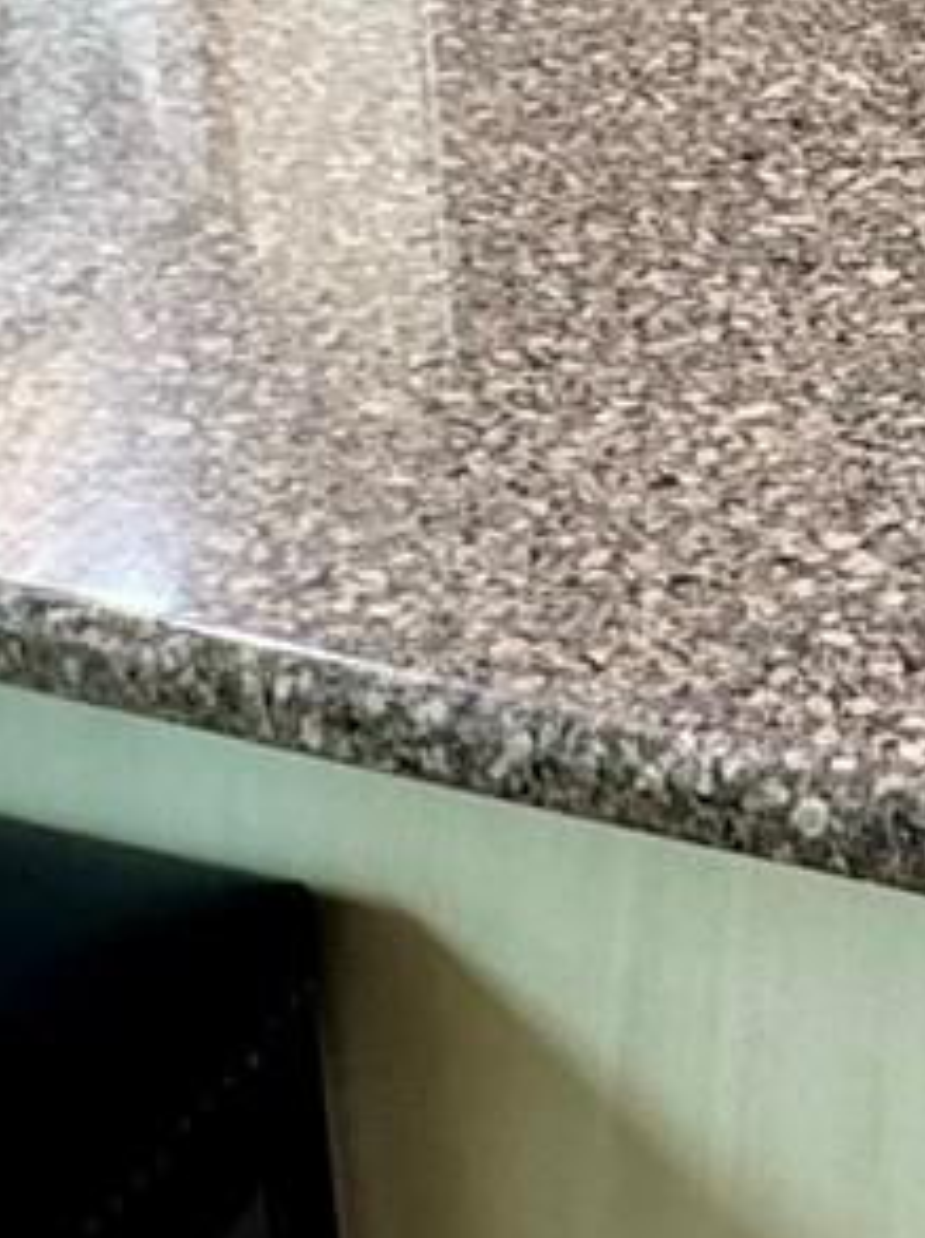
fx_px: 3499
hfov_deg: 14.6
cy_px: -511
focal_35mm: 98
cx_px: 1069
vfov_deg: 18.2
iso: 200
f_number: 2.2
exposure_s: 1/120
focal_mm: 2.22
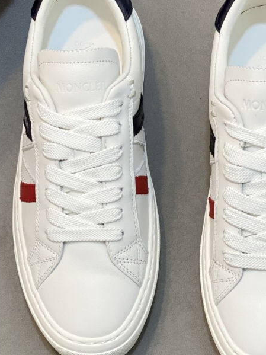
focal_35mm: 125
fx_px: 1281
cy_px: 194
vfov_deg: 15.8
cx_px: 150
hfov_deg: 11.9
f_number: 2
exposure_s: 1/100
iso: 80
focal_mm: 6
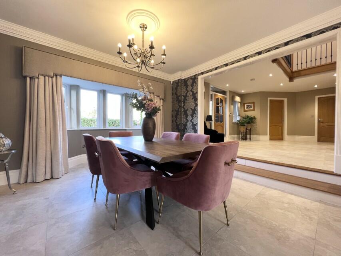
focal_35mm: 13
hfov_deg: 106.2
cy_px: 128
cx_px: 170
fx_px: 128
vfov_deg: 89.9
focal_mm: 1.57
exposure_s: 1/99
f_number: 1.8
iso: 200
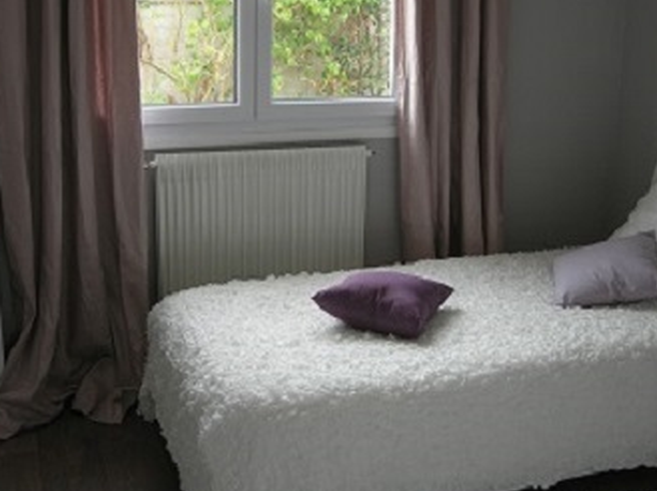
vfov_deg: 28.0
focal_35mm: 52
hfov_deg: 36.9
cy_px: 219
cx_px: 324
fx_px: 986
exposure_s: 1/78.2
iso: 64
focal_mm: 7.8
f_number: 2.8
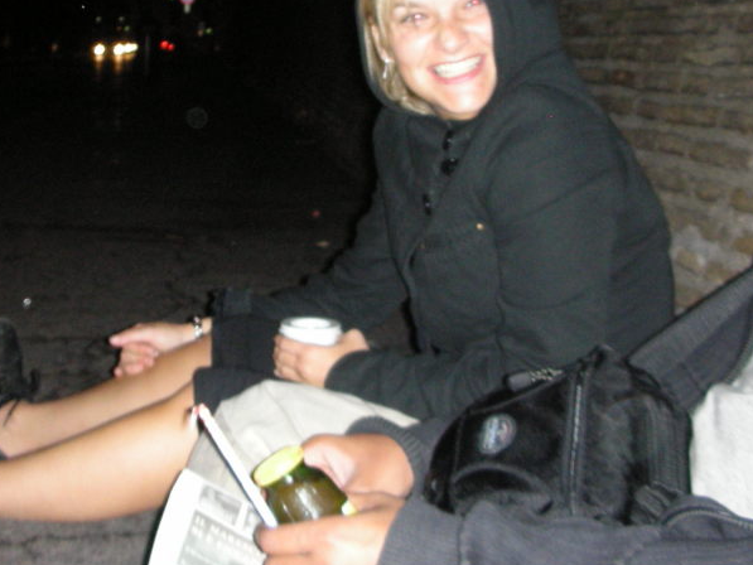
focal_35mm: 60
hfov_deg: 31.9
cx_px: 243
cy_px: 97
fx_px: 1305
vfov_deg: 24.0
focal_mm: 5.8
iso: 200
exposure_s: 1/60.1
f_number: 3
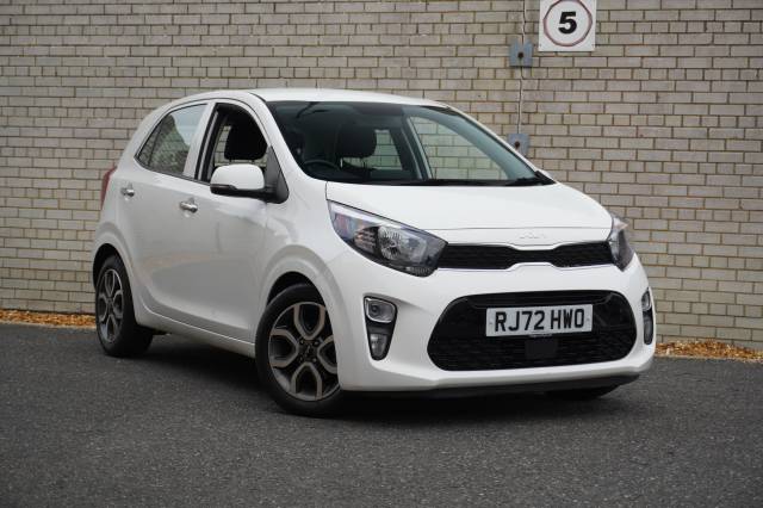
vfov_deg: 20.6
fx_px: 1398
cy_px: 254
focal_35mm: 66
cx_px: 382
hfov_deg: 30.5
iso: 160
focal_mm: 44
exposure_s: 1/160
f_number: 5.6
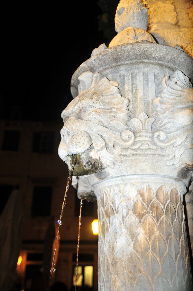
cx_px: 96
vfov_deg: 53.2
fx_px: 290
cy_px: 146
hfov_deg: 36.8
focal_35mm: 36
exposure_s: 1/60
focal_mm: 24
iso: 400
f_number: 2.8
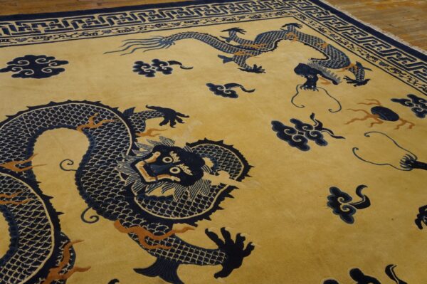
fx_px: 444
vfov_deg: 35.4
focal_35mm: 38
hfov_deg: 51.3
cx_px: 214
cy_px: 142
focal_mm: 25
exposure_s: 1/160
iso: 1000
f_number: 4
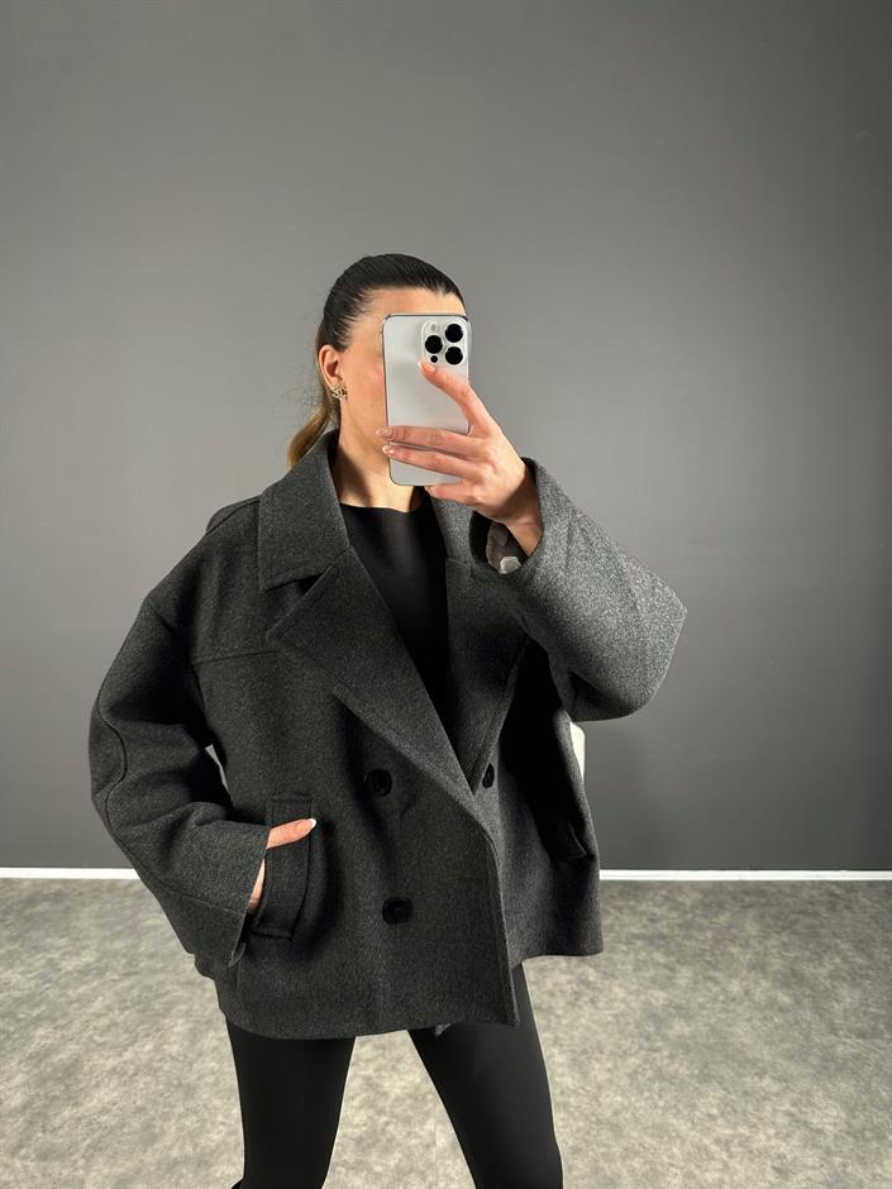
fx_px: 825
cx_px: 446
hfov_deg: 56.8
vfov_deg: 71.6
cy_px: 594
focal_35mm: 24
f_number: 1.78
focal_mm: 6.86
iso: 160
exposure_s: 1/121
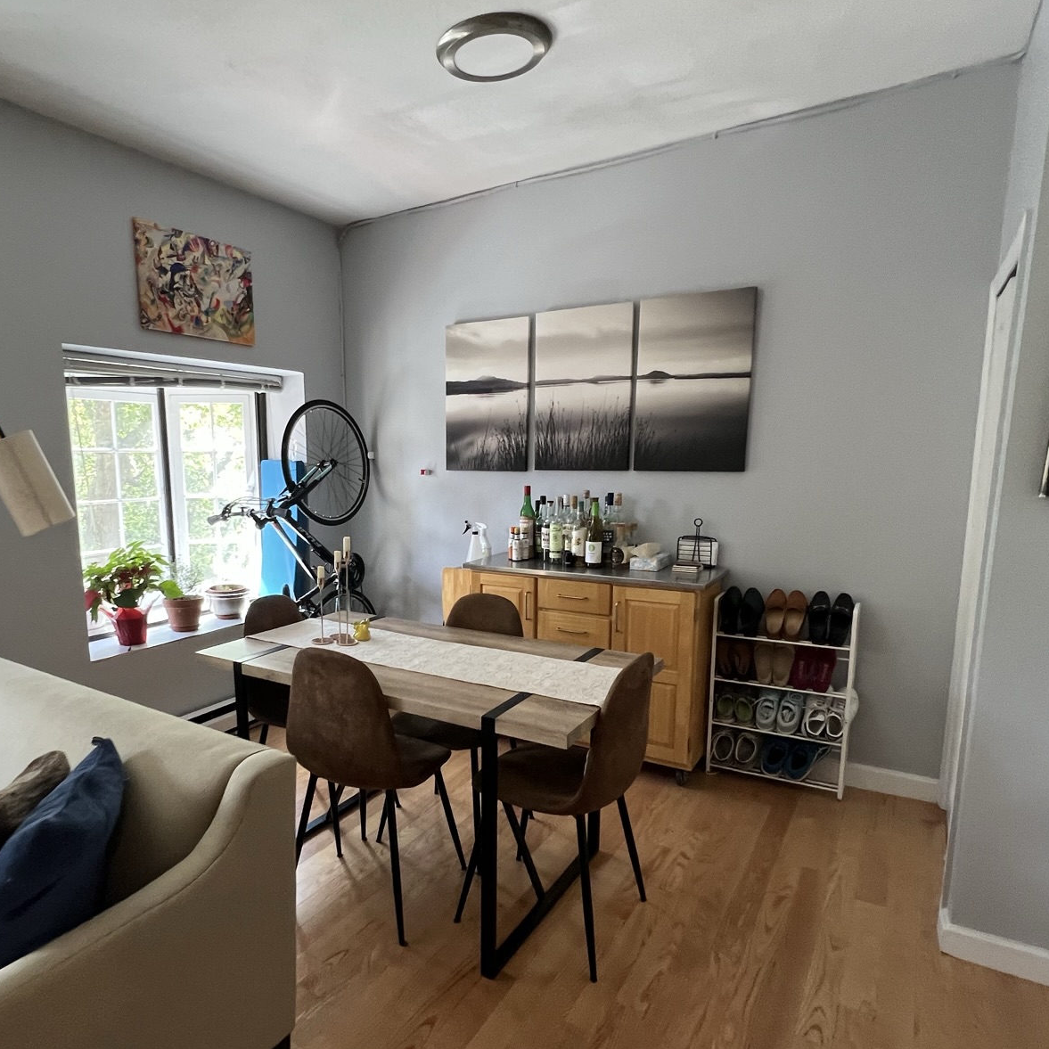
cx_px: 418
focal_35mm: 20
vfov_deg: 74.5
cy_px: 586
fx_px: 686
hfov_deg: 74.0
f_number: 1.8
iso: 200
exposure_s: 1/120
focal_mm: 1.57
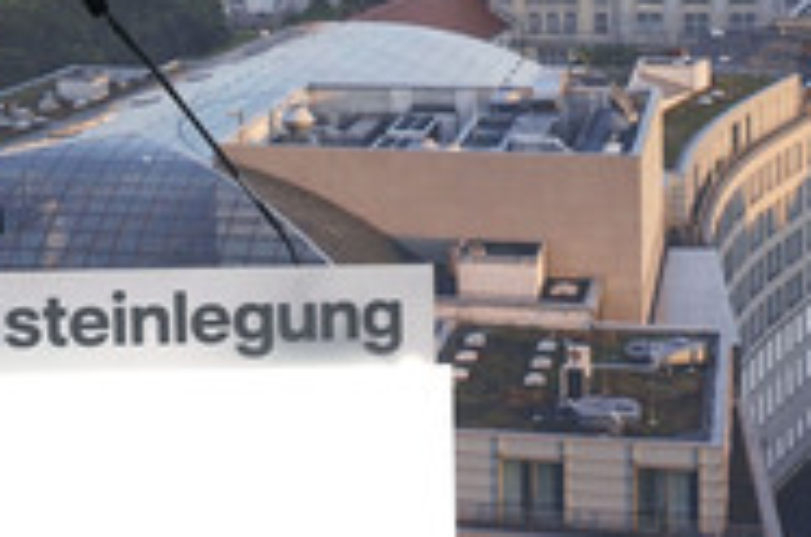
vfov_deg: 4.3
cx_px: 184
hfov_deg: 6.5
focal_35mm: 316
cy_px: -65
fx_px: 7107
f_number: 8
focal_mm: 131
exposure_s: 1/400
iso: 640
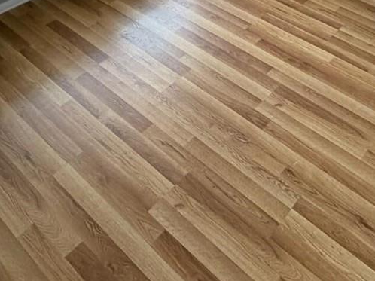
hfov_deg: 40.0
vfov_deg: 25.7
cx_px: 312
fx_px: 487
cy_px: -119
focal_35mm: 45
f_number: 2.2
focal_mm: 2.22
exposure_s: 1/60
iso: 250
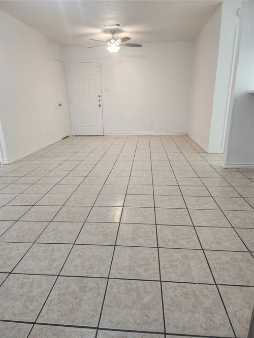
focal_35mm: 23
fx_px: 225
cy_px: 169
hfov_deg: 58.9
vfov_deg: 73.9
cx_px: 127
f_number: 1.8
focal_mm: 6.4
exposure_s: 1/60
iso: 320
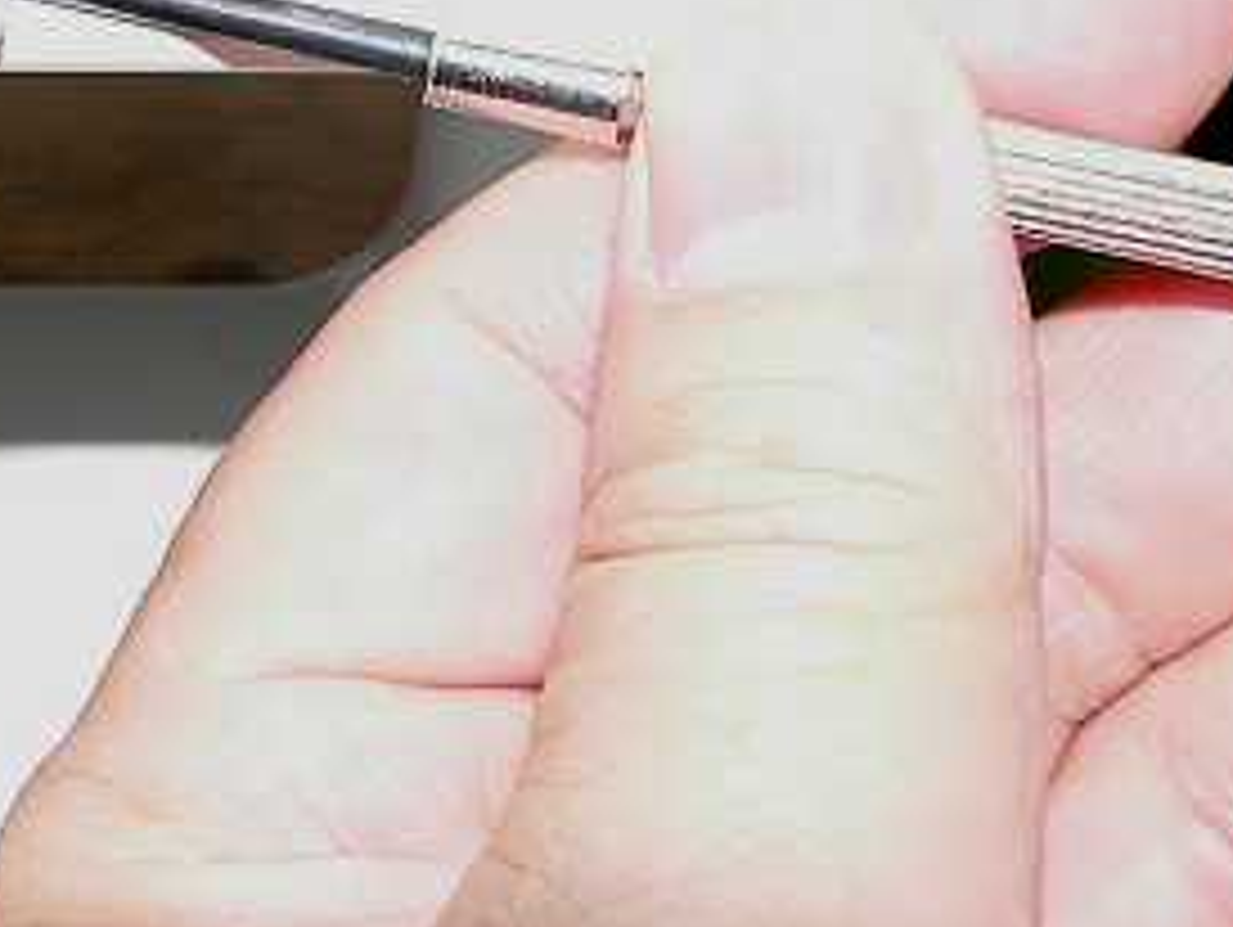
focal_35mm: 84
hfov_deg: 22.2
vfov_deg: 17.1
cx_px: -68
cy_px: -36
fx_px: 2995
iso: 200
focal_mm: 6
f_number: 4
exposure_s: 1/60
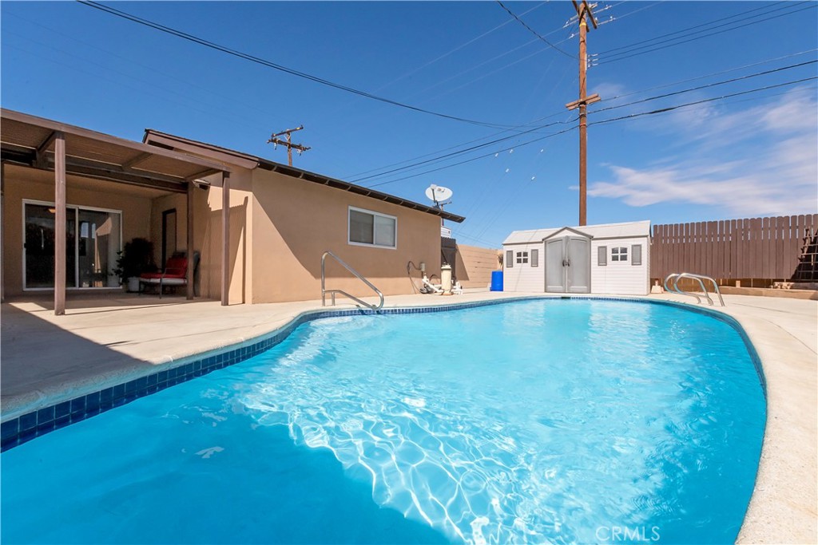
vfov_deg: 77.3
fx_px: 341
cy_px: 272
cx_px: 409
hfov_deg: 100.4
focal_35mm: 15
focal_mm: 10
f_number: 22
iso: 200
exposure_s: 1/250
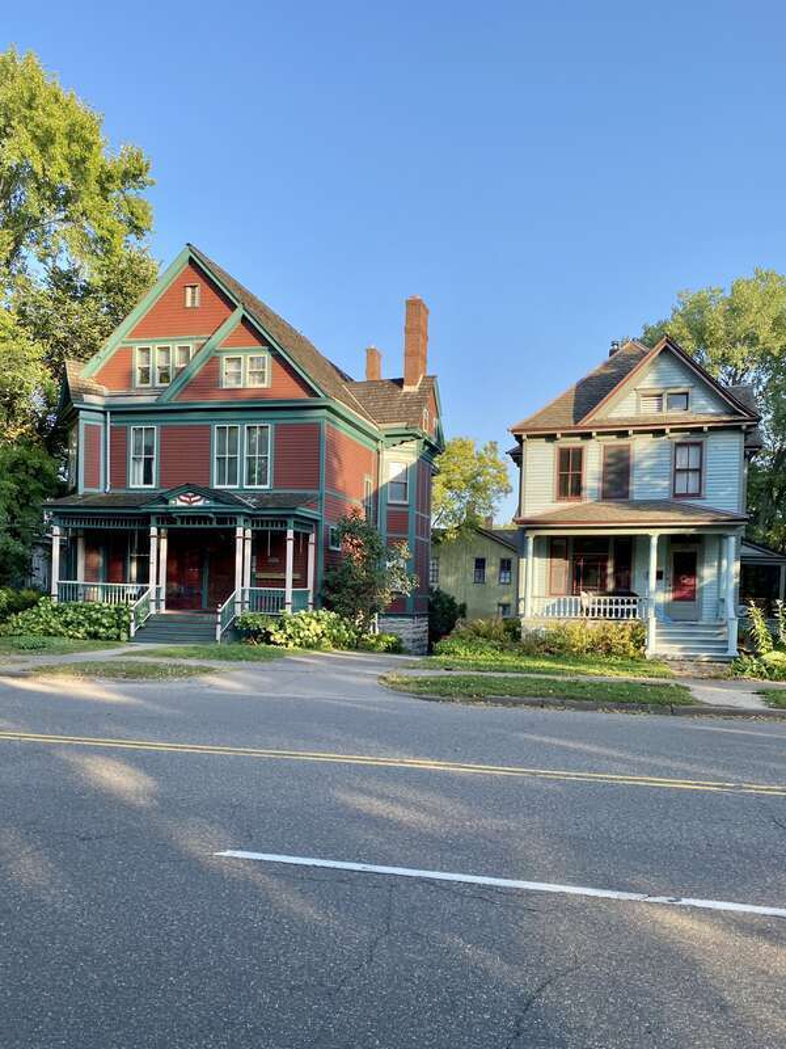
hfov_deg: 53.1
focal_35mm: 26
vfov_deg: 67.3
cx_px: 393
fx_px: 787
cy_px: 524
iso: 32
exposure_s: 1/616
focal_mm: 4.25
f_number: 1.8
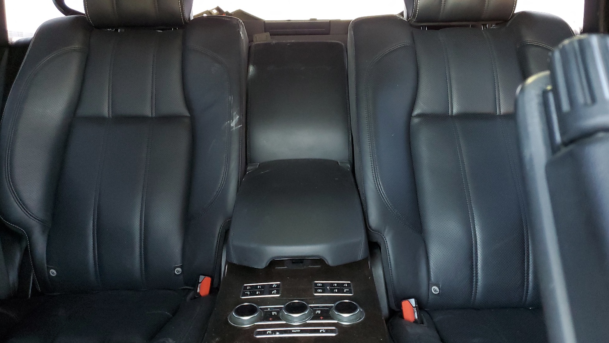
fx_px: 468
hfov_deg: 66.1
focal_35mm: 29
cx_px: 309
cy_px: 139
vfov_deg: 40.0
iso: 302
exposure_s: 1/20
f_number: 1.5
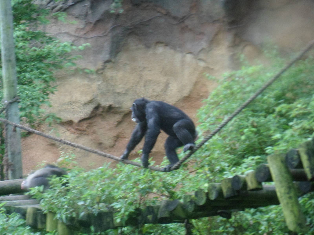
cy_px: 118
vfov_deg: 9.2
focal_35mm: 162
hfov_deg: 12.2
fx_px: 1469
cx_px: 157
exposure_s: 1/60
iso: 320
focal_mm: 28.7
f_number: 5.5
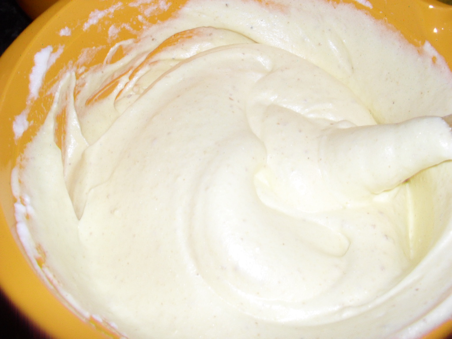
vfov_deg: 40.7
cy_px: 170
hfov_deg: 52.6
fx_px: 457
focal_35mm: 35
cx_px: 226
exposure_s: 1/45
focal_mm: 6.3
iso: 200
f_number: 3.2
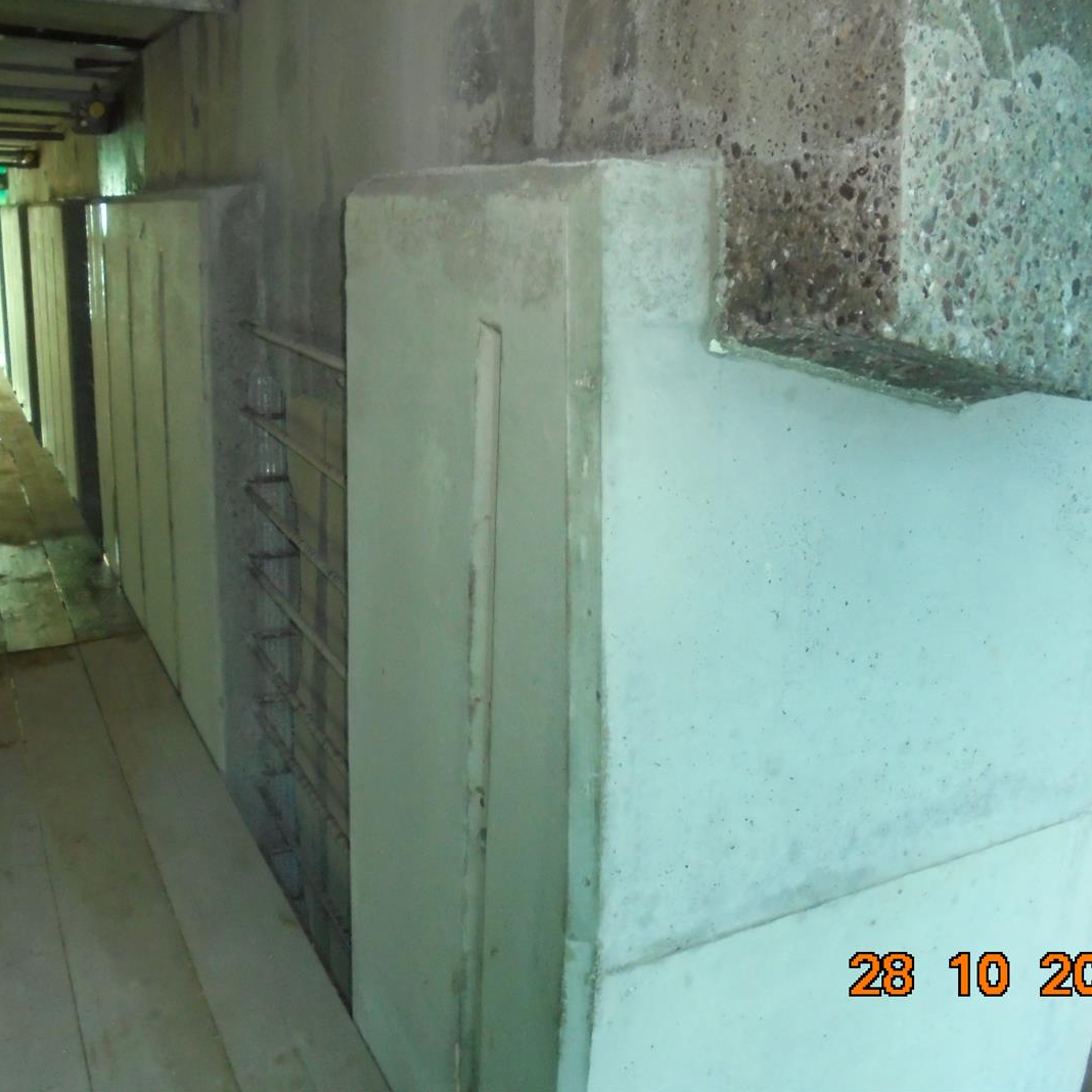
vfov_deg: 52.5
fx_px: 1106
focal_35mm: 31
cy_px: 541
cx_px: 519
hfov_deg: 52.5
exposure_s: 1/30
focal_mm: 4.6
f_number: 3.5
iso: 400
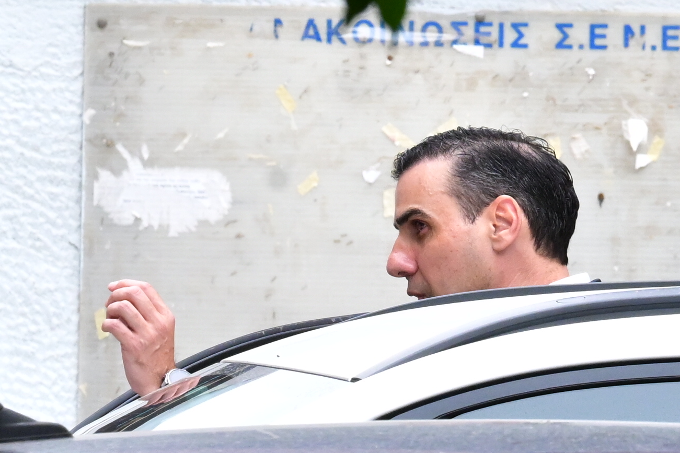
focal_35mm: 332
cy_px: 232
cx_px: 340
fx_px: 6270
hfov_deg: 6.2
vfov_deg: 4.1
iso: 2500
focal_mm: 200
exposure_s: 1/640
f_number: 10
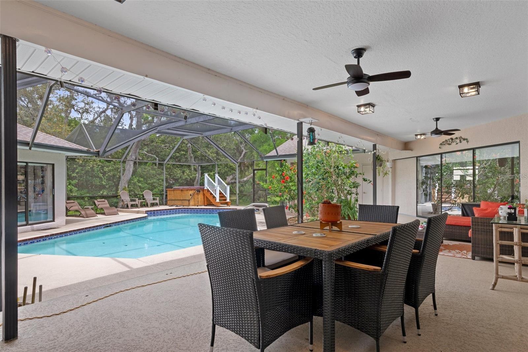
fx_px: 264
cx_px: 264
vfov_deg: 67.4
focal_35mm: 18
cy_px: 176
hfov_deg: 90.0
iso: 250
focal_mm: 12
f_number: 8
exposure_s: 1/8
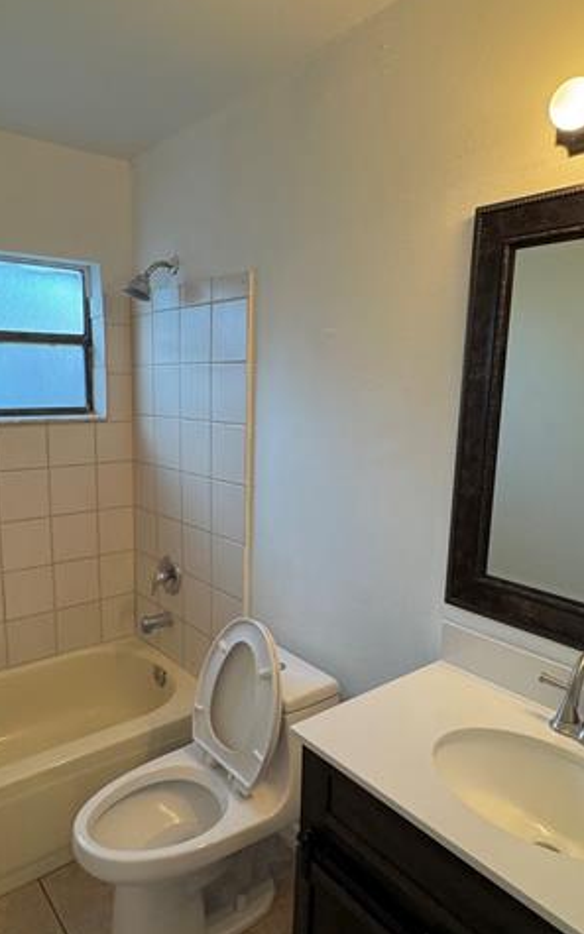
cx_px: 242
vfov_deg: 74.8
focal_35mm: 24
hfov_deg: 50.8
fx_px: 611
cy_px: 486
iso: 320
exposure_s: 1/120
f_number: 2.2
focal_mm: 2.22
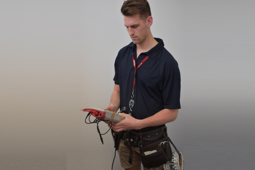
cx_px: 128
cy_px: 85
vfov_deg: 30.8
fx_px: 308
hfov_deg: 45.0
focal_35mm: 44
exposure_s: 1/125
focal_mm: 29
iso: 1100
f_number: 4.2
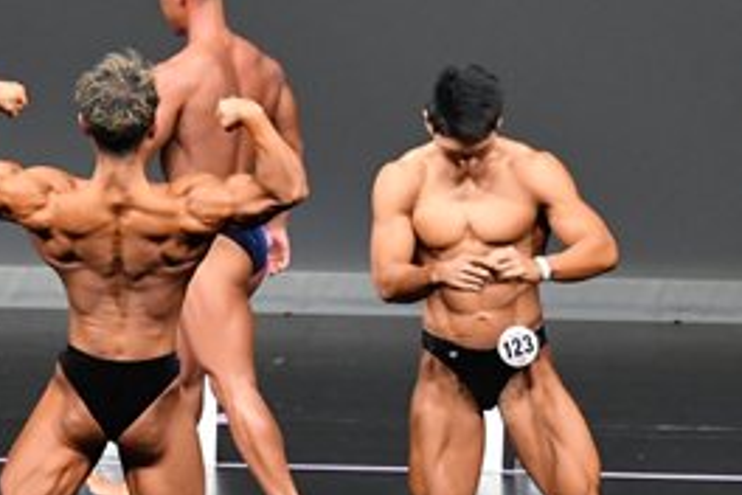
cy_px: 245
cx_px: 77
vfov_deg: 2.7
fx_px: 10531
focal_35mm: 511
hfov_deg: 4.0
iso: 5000
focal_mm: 116
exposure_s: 1/400
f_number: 5.6
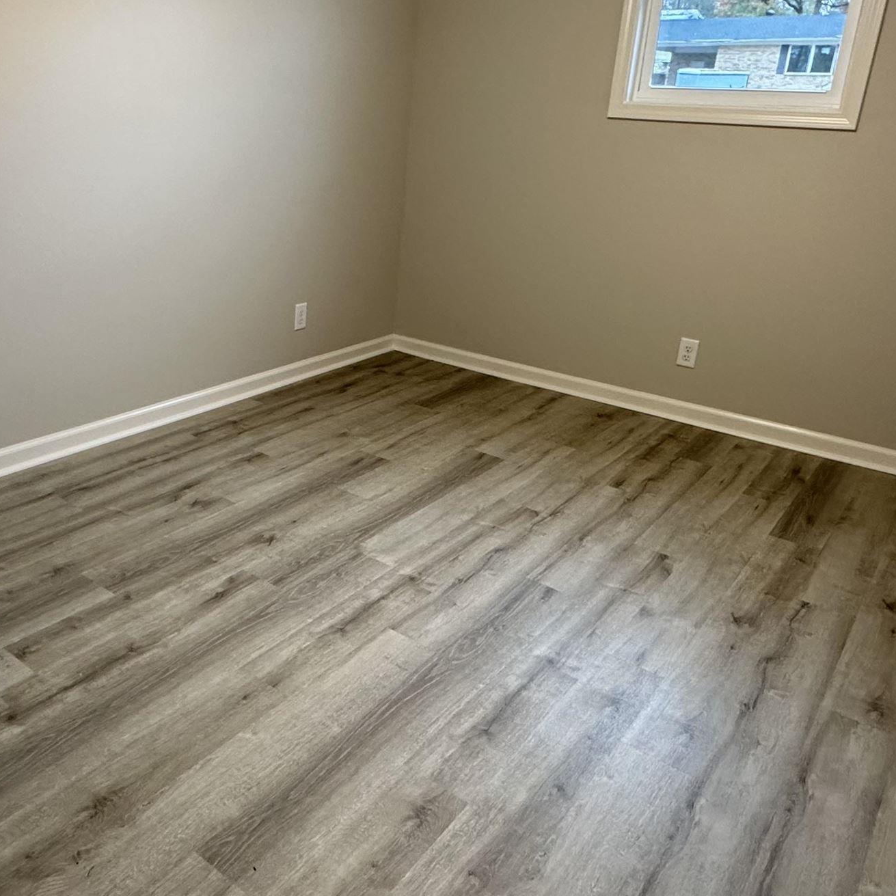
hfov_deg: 55.0
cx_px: 341
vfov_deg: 55.5
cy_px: 404
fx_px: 849
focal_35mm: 29
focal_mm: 2.22
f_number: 2.2
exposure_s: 1/60
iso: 160
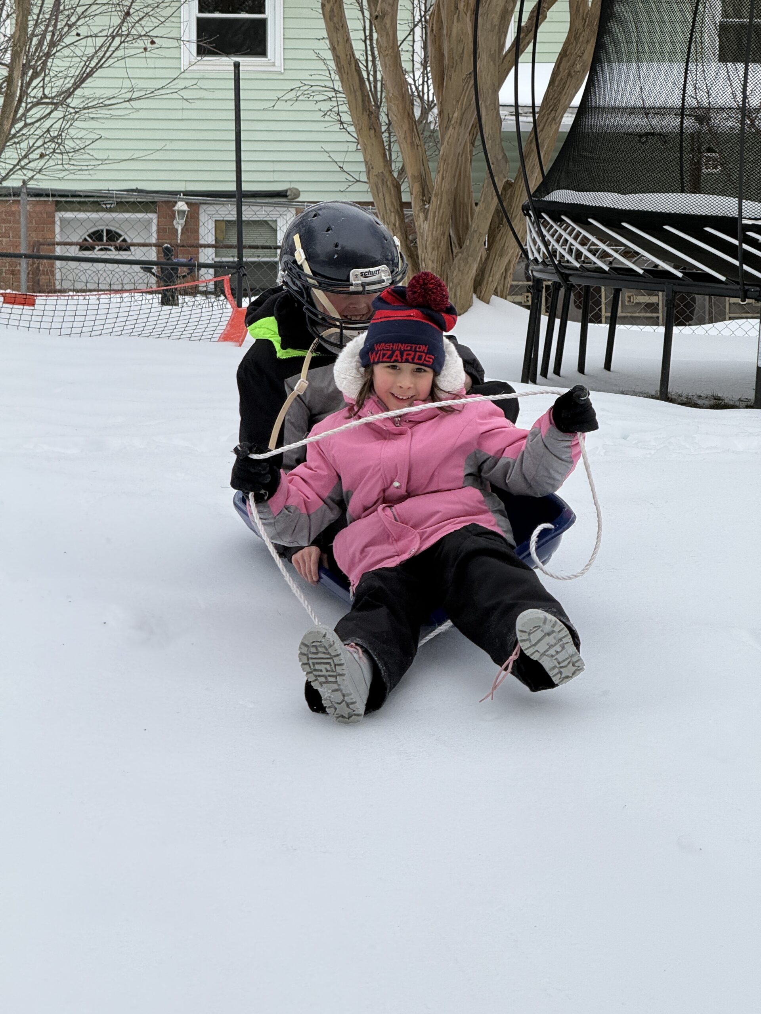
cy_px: 507
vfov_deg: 16.4
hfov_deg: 12.3
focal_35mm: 120
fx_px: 3517
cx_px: 380
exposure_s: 1/1167
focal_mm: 15.66
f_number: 2.8
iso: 50
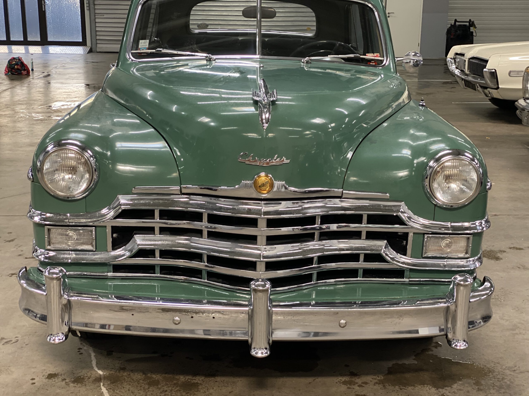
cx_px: 264
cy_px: 198
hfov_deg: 36.8
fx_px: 795
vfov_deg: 28.0
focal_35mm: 52
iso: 160
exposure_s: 1/33
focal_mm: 6
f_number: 2
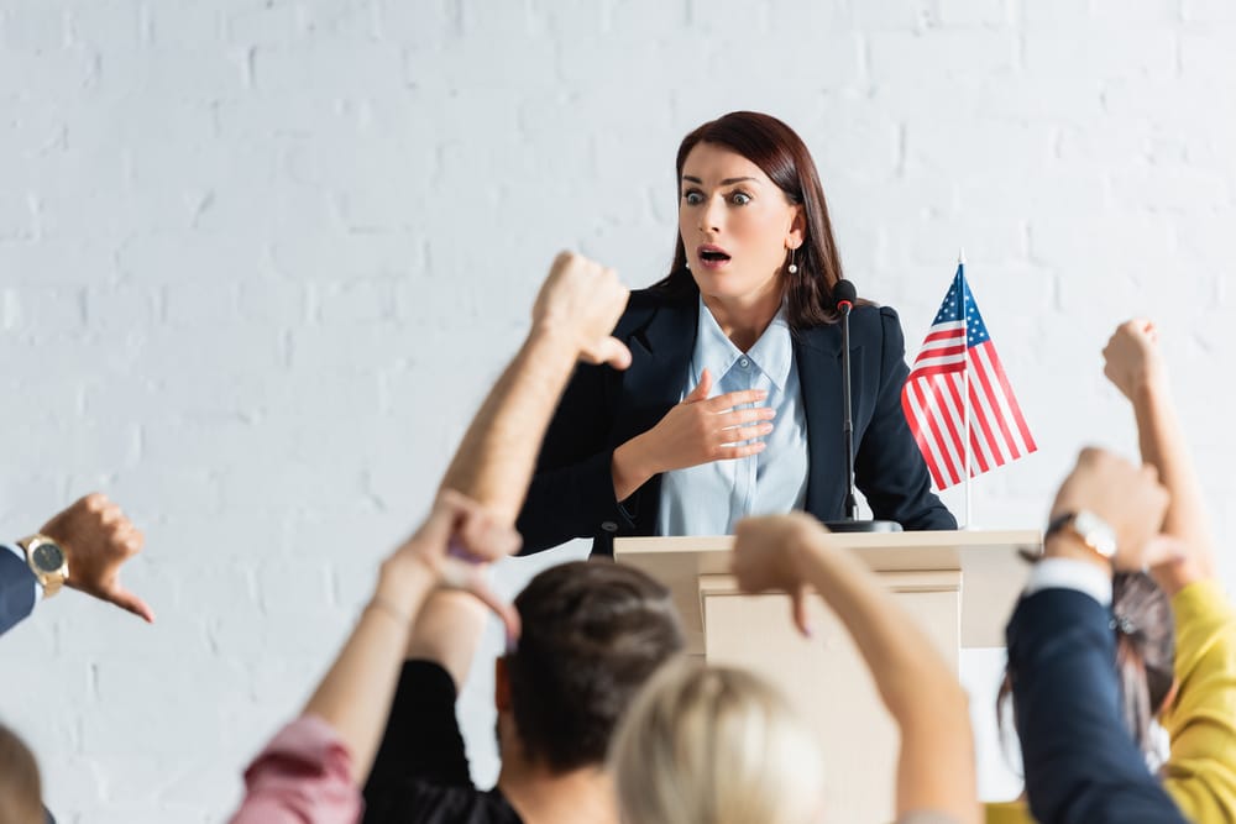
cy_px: 412
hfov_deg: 11.7
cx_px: 618
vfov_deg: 7.8
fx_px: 6009
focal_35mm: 175
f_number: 4
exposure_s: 1/200
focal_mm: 175
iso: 80
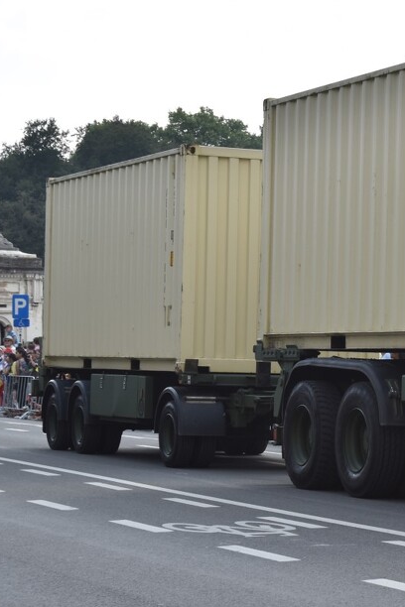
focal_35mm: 135
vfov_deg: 15.2
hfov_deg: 10.0
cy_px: 315
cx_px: 487
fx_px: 2278
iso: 100
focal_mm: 45
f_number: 7.1
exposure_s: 1/200
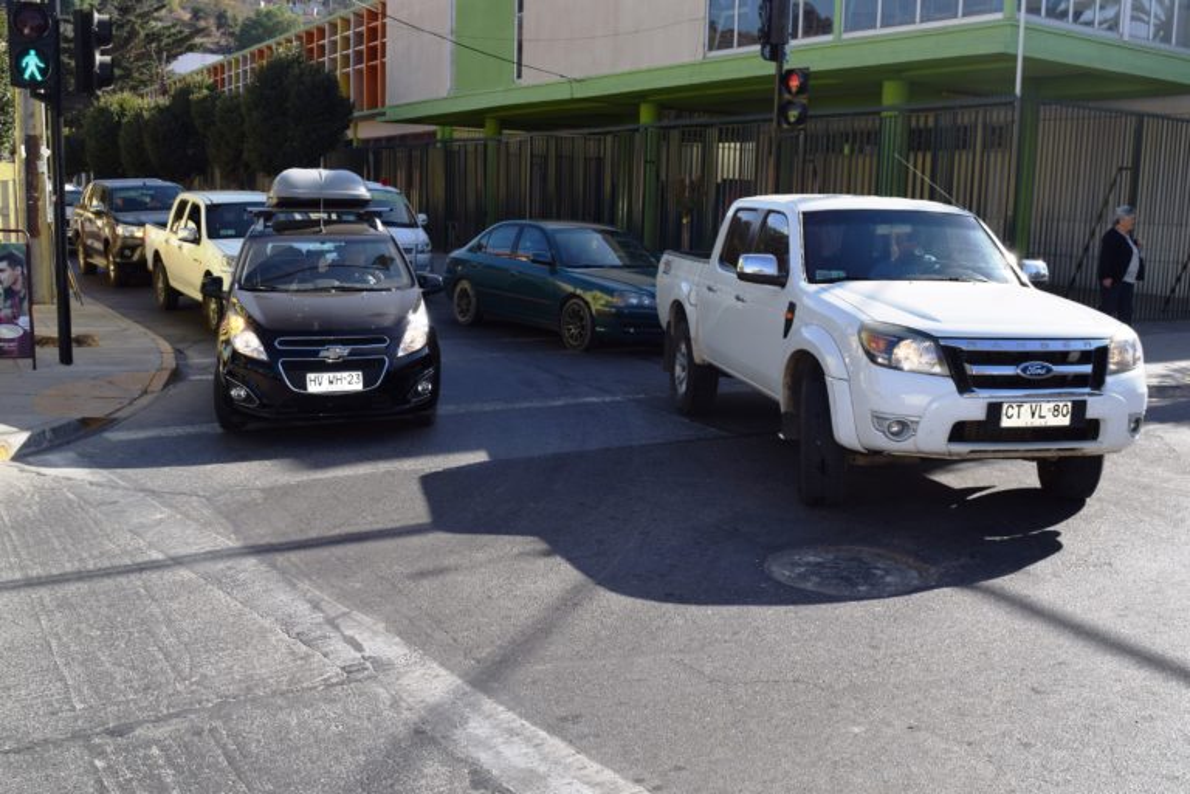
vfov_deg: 38.4
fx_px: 1140
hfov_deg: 55.1
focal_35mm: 34
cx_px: 595
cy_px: 397
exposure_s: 1/200
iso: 100
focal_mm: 23
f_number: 8
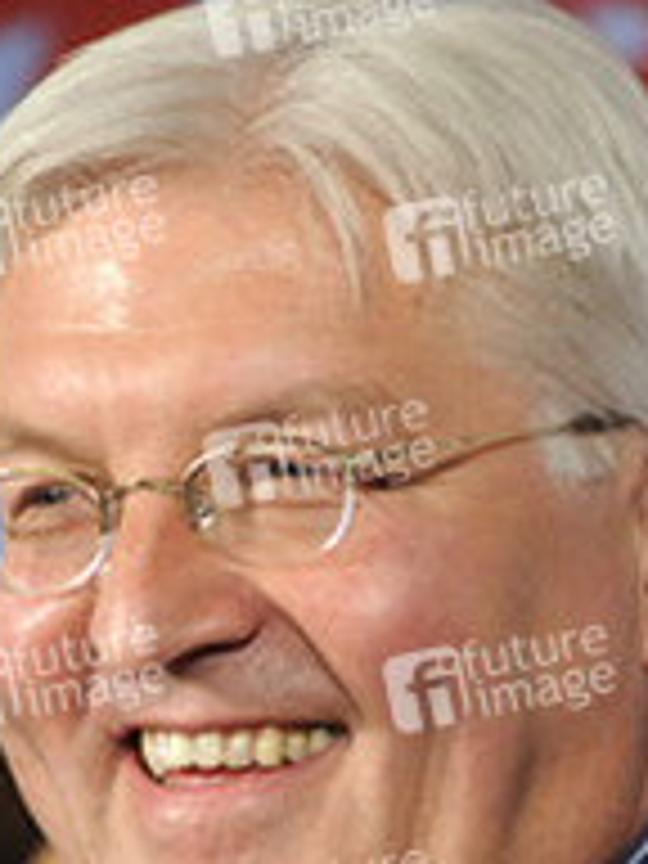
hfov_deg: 2.6
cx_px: 380
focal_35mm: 563
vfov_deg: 3.5
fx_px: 14052
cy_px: 567
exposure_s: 1/160
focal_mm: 250
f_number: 5.6
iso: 3200
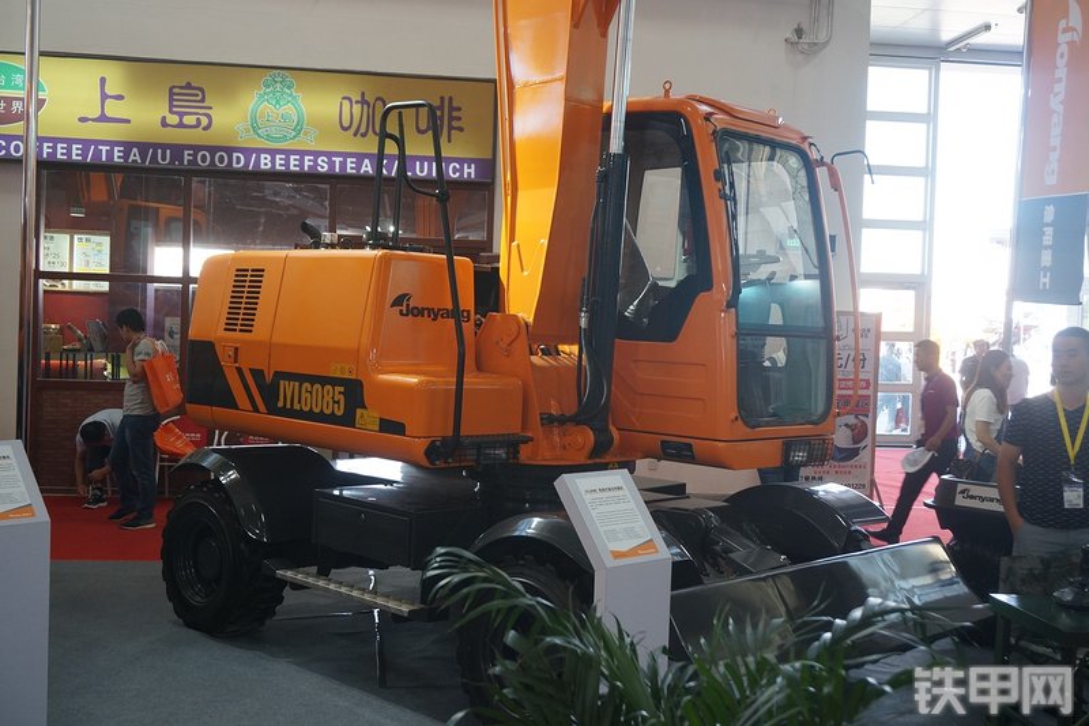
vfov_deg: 33.0
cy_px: 363
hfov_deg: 47.9
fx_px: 1225
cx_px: 544
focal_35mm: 40
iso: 400
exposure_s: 1/50
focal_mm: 27
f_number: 5
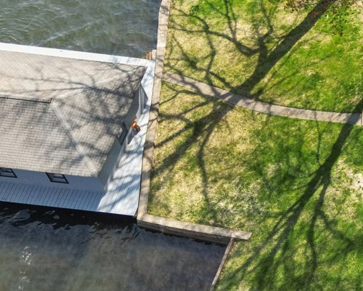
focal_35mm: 95
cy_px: 22
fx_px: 1021
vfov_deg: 16.0
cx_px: 510
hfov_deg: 18.4
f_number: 1.7
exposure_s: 1/200
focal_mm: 6.7
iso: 200
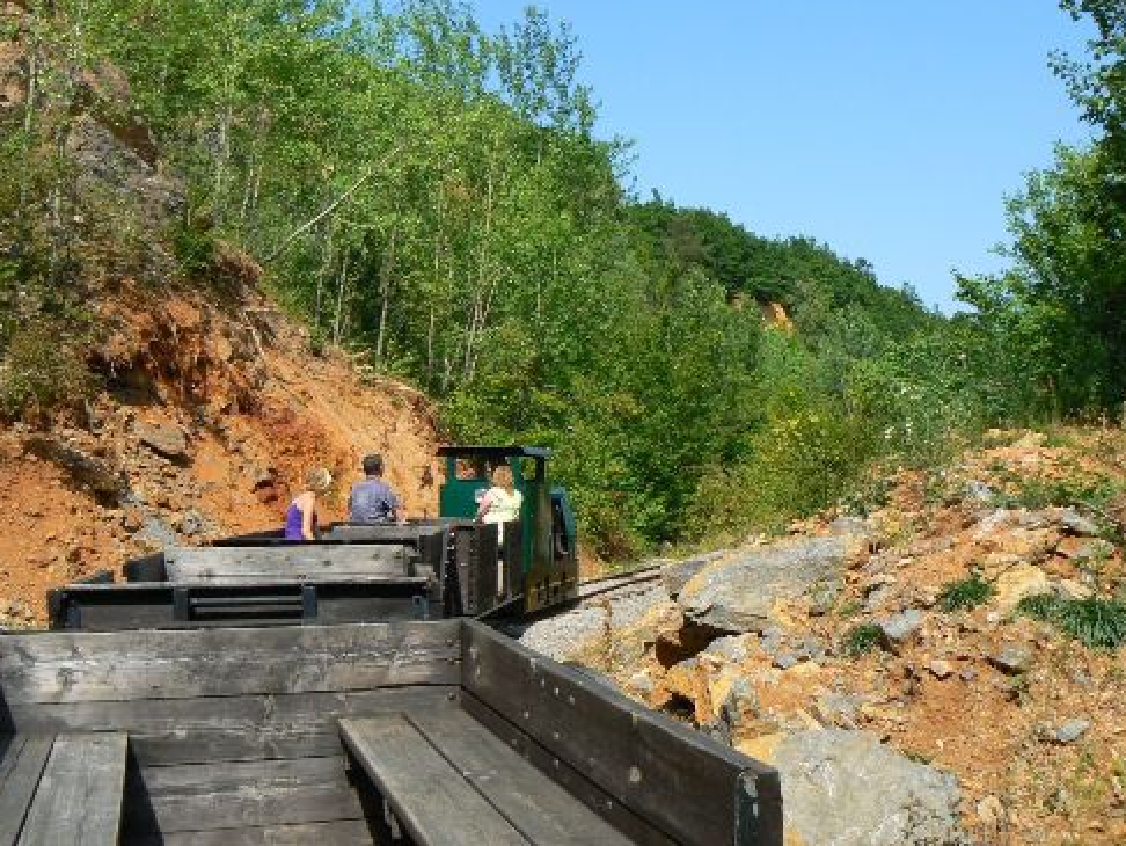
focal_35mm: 37
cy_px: 414
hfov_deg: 50.1
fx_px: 1204
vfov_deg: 38.7
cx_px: 561
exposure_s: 1/500
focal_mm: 6
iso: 80
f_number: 5.6
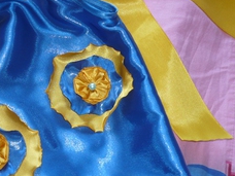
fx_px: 468
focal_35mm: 69
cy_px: 56
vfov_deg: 21.2
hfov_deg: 27.6
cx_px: 45
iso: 100
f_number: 2.8
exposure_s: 1/30
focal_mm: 5.8
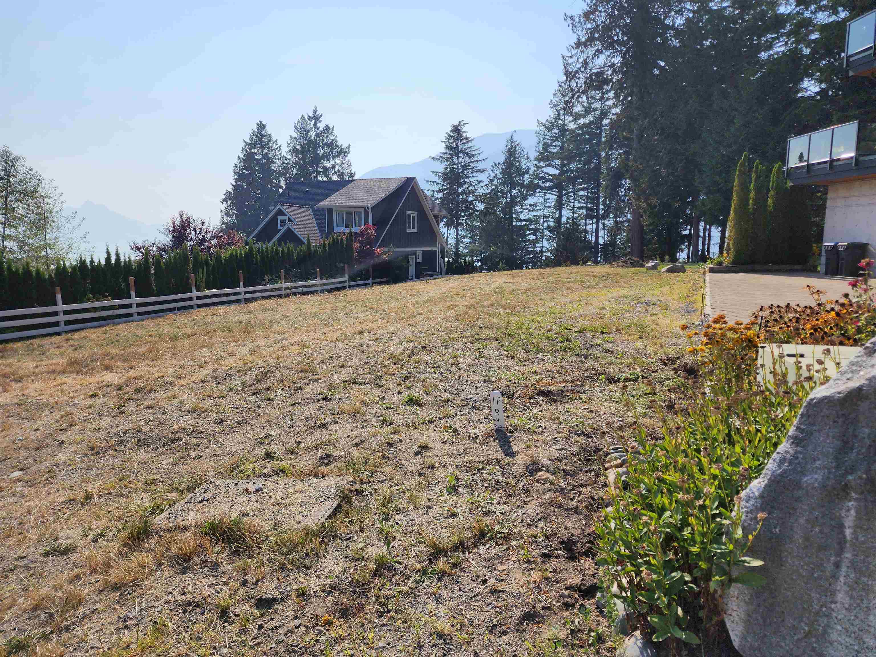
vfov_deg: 58.9
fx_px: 582
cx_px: 438
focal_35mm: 23
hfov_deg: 73.9
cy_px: 328
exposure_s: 1/2071
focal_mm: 6.4
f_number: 1.8
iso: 12
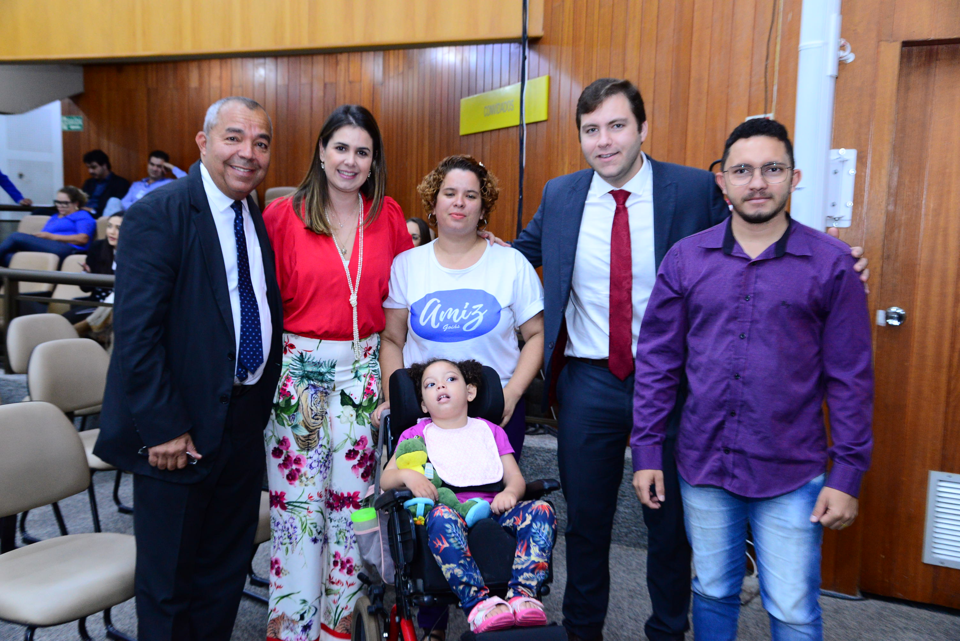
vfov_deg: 37.9
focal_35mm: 35
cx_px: 480
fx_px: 934
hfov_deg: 54.4
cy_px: 320
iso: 2500
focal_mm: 35
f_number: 5
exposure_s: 1/60
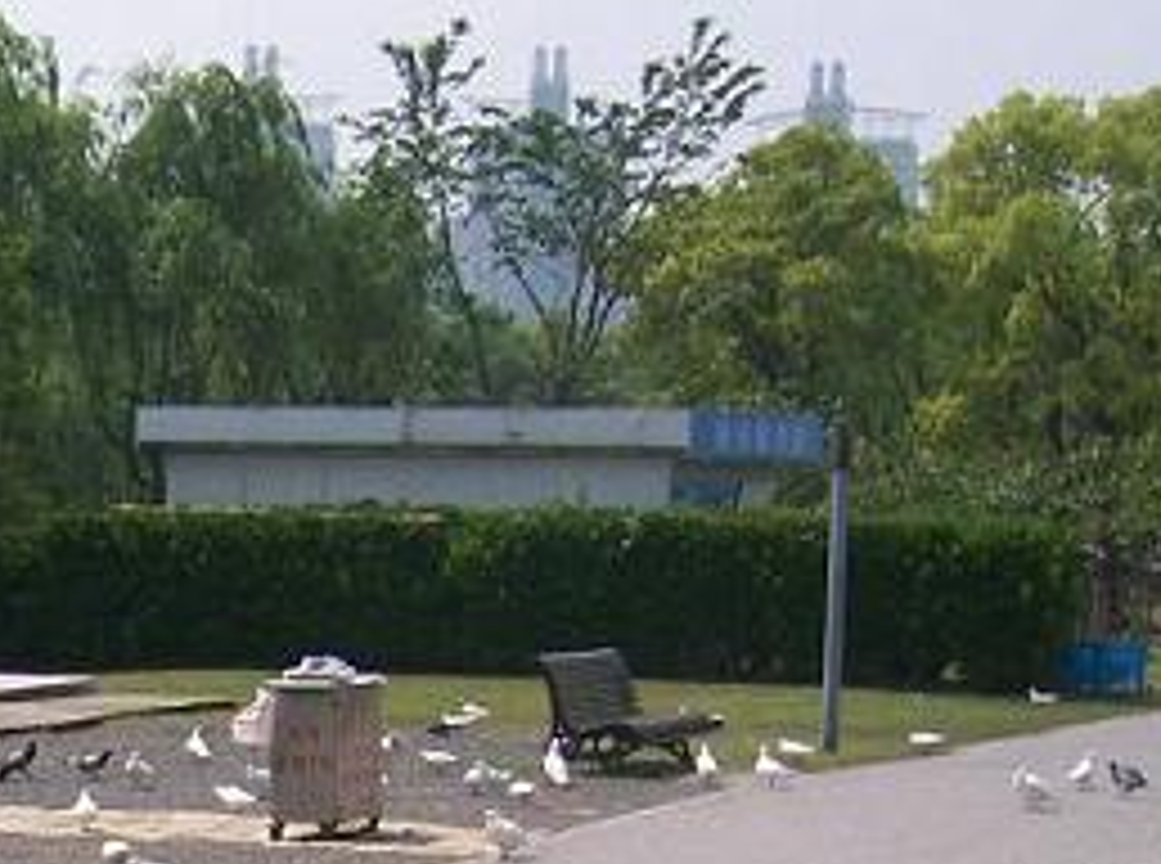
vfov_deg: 13.6
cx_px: -362
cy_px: 1082
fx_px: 3512
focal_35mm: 105
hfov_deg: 17.6
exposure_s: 1/640
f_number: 4.5
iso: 80
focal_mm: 6
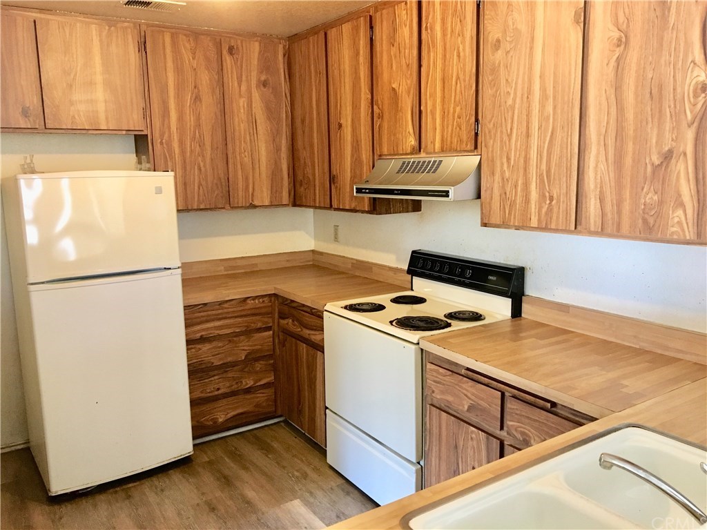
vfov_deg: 48.2
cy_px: 265
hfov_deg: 61.7
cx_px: 354
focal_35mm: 29
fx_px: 592
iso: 200
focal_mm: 4.15
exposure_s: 1/24
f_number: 2.2
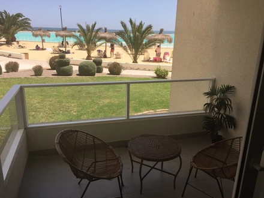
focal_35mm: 29
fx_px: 221
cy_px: 99
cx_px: 132
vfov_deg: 48.2
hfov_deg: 61.7
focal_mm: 4.15
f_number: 2.2
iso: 40
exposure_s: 1/2083
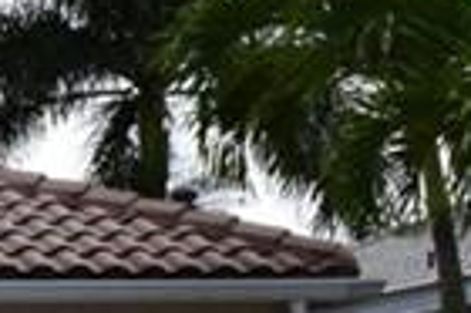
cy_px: 350
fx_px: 2862
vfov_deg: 6.2
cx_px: -831
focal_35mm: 219
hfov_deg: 8.3
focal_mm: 20
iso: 1600
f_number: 20
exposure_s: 1/640
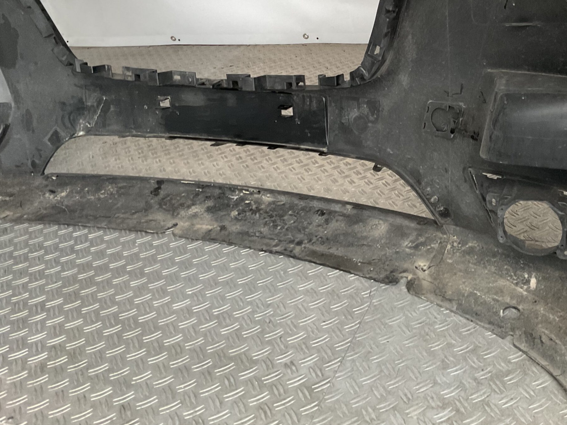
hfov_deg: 44.8
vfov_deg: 34.8
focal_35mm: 41
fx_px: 672
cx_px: 398
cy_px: 138
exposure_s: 1/50
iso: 125
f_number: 1.8
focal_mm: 3
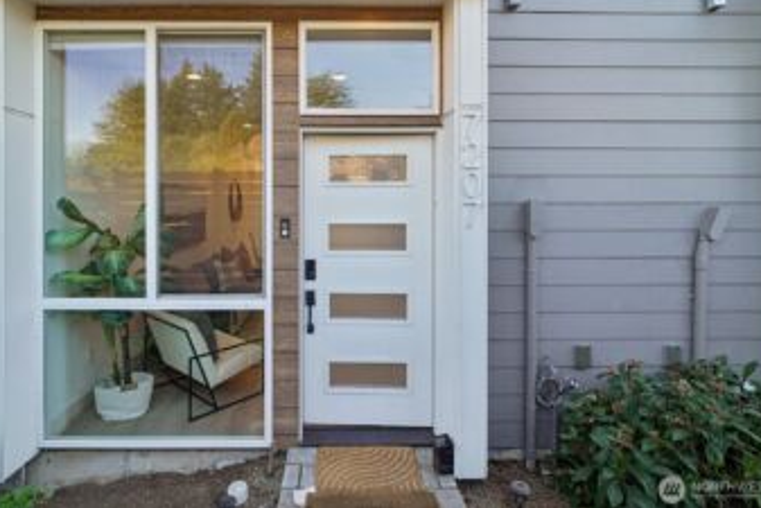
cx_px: 336
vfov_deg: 64.1
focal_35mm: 19
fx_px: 402
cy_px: 209
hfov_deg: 86.5
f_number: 8
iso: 1600
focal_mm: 16
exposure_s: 1/250
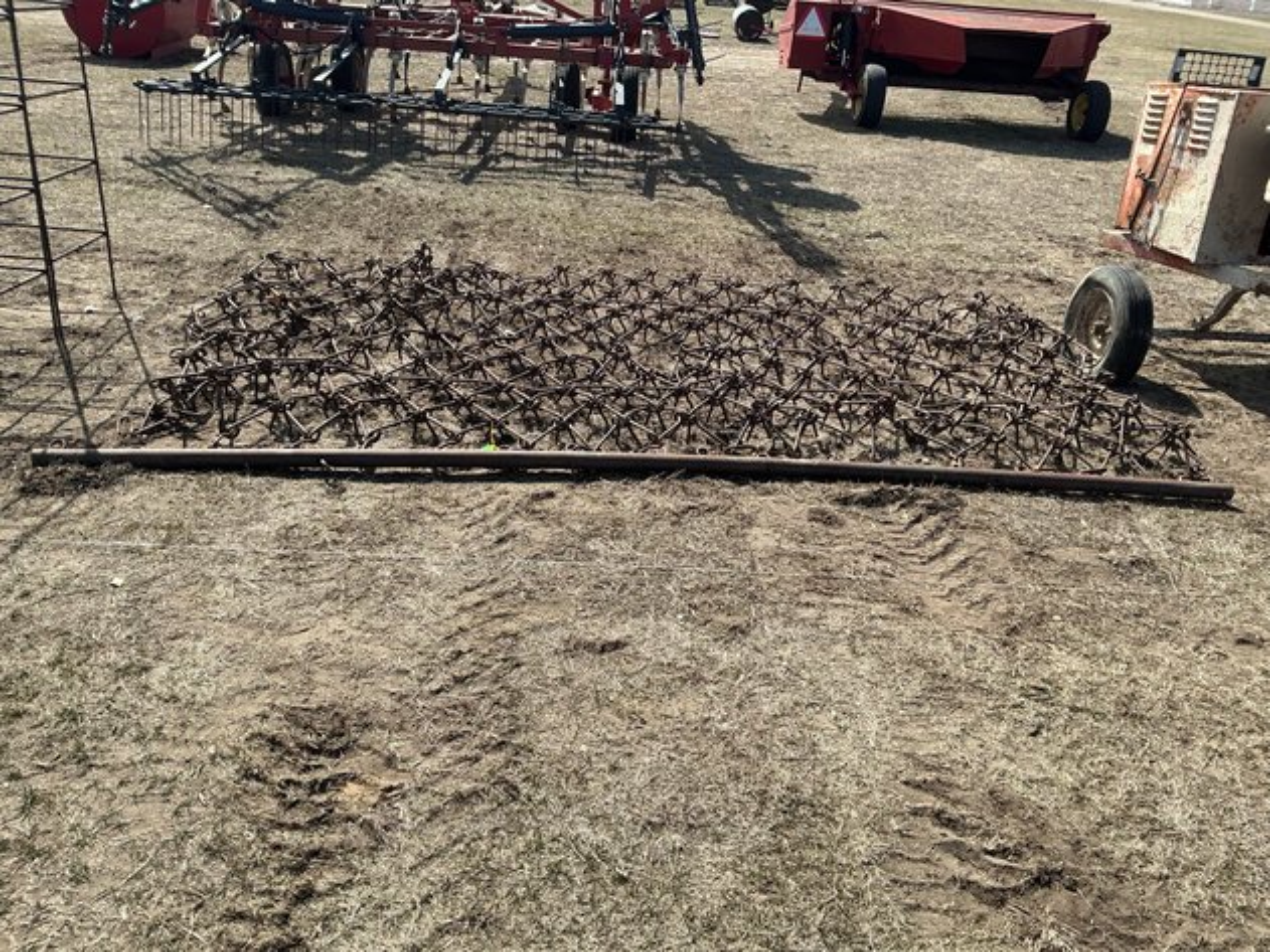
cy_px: 476
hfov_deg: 63.5
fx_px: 1027
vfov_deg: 49.7
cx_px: 635
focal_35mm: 28
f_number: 1.8
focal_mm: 3
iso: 25
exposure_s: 1/1377
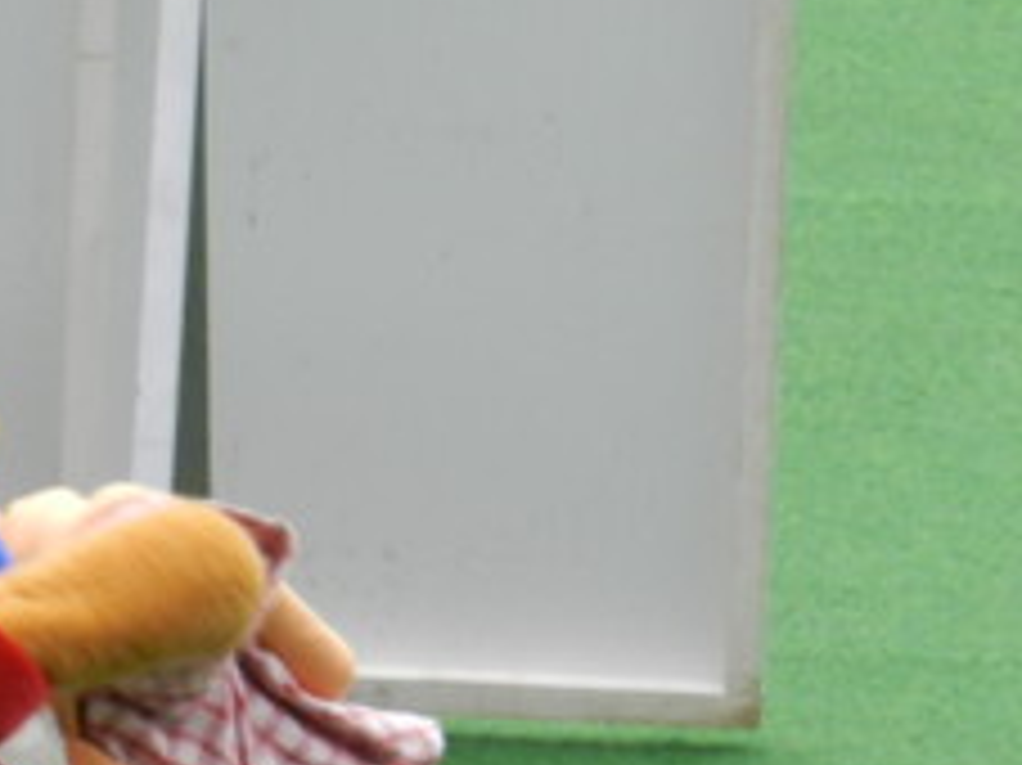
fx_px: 41902
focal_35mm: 1420
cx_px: -50
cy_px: 702
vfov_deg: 1.0
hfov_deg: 1.4
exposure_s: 1/100
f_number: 5.6
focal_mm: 71.7
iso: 160
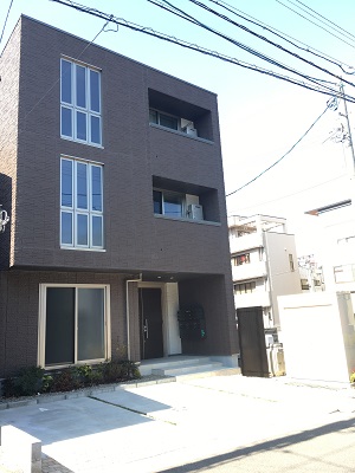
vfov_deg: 61.7
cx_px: 178
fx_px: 397
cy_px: 236
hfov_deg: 48.2
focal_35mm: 29
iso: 25
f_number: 2.2
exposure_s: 1/217
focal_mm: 4.15
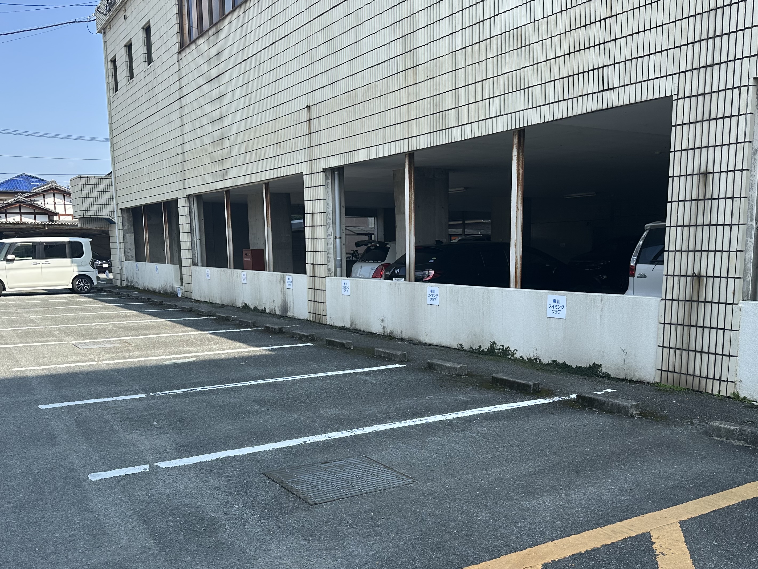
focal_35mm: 34
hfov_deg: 53.9
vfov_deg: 41.4
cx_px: 414
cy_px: 369
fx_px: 745
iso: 80
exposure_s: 1/2203
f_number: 1.78
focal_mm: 6.86
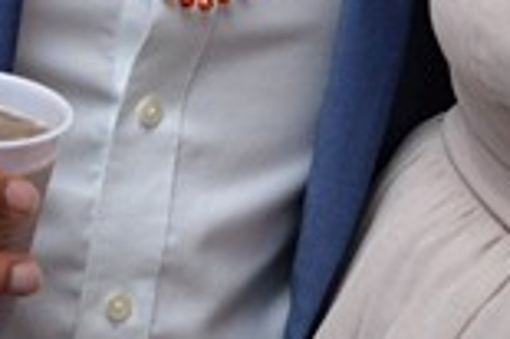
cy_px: -347
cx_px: -89
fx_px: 1826
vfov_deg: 9.8
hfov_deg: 15.4
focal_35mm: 129
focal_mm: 20
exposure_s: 1/60
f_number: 4
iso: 2000
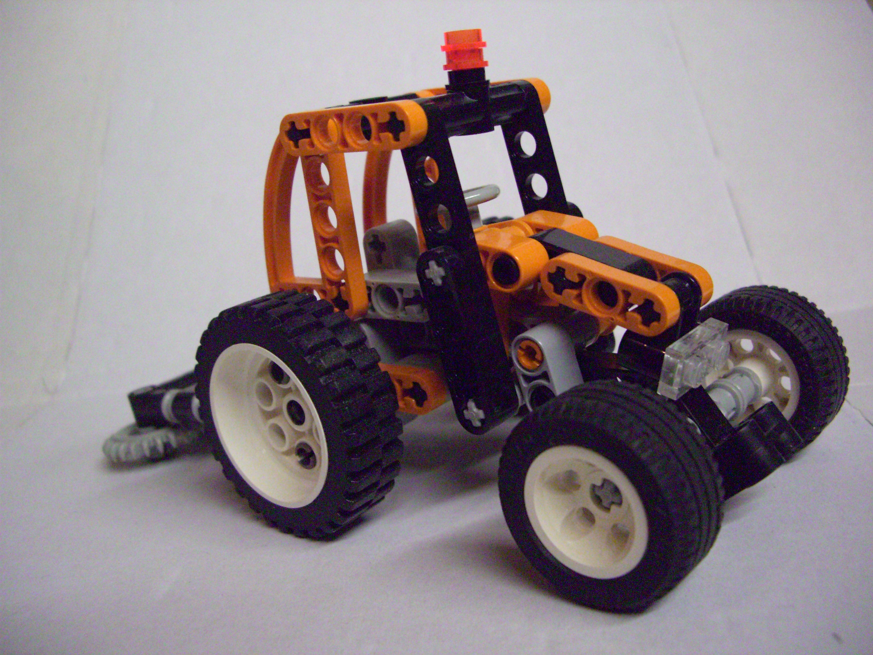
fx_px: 958
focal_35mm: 38
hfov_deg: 49.0
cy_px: 328
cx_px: 436
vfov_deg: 37.7
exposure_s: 1/80
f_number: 2.8
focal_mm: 7.9
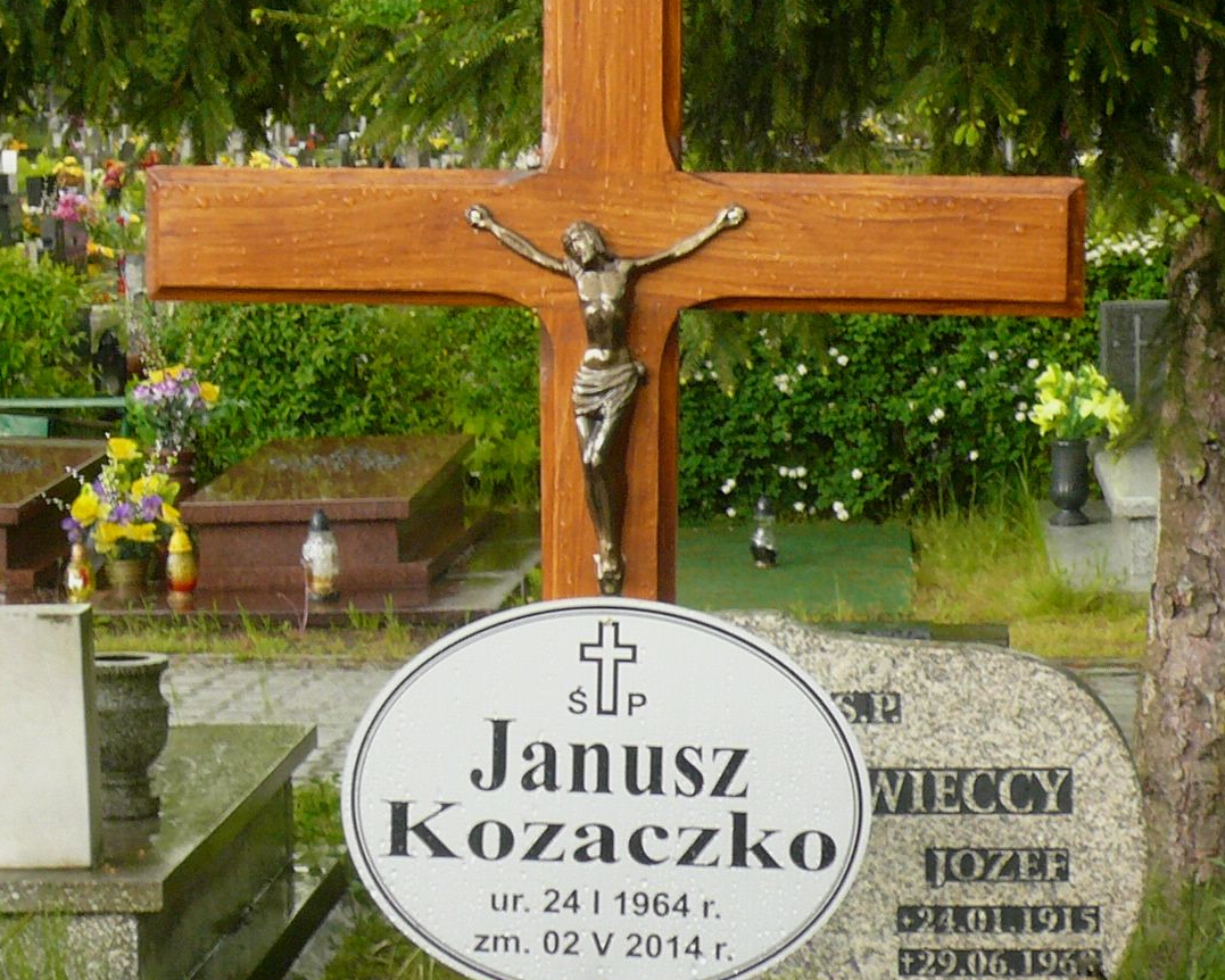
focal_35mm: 116
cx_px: 667
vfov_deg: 13.3
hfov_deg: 16.6
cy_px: 528
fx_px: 4206
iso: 100
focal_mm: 8.8
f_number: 3.8
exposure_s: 1/20
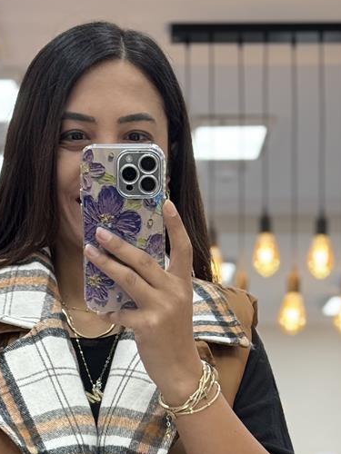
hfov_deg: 11.6
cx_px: 153
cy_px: 592
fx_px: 1681
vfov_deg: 14.7
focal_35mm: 128
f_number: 1.78
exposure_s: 1/50
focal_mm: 6.76
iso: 80
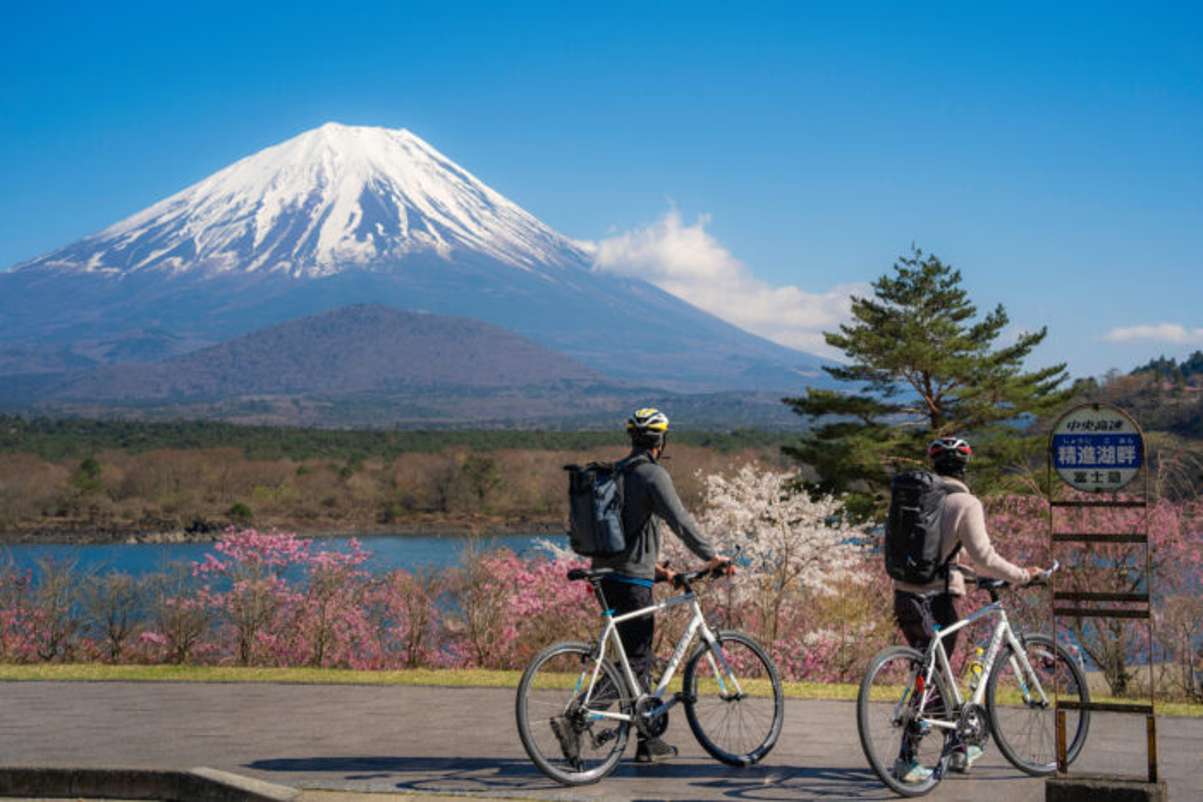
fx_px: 2239
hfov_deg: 30.1
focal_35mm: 67
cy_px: 401
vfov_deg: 20.3
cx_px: 602
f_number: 9
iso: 100
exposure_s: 1/320
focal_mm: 67
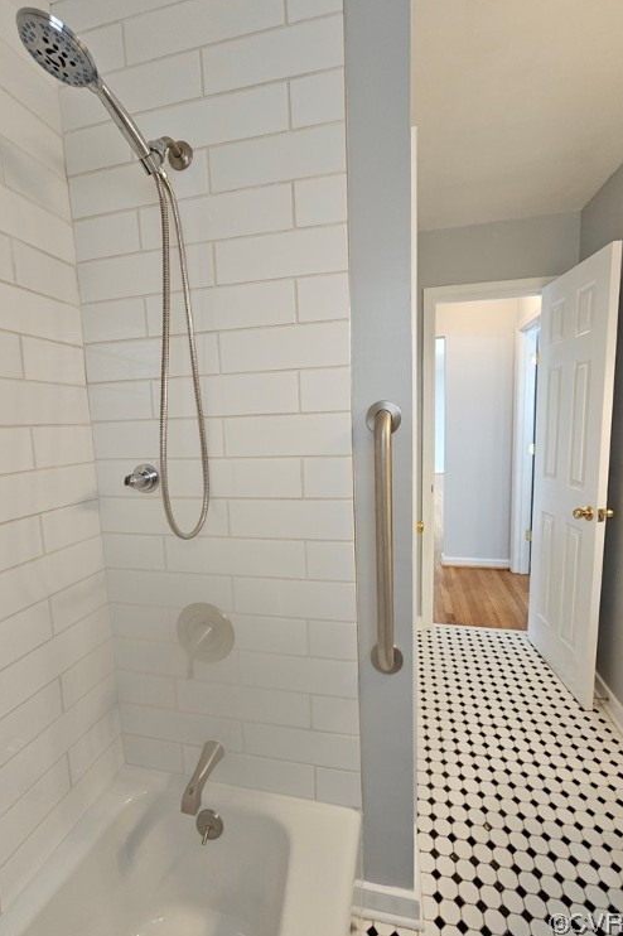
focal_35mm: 14
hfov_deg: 81.1
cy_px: 460
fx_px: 364
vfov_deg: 104.3
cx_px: 320
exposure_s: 1/60
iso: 160
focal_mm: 2.2
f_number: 2.2
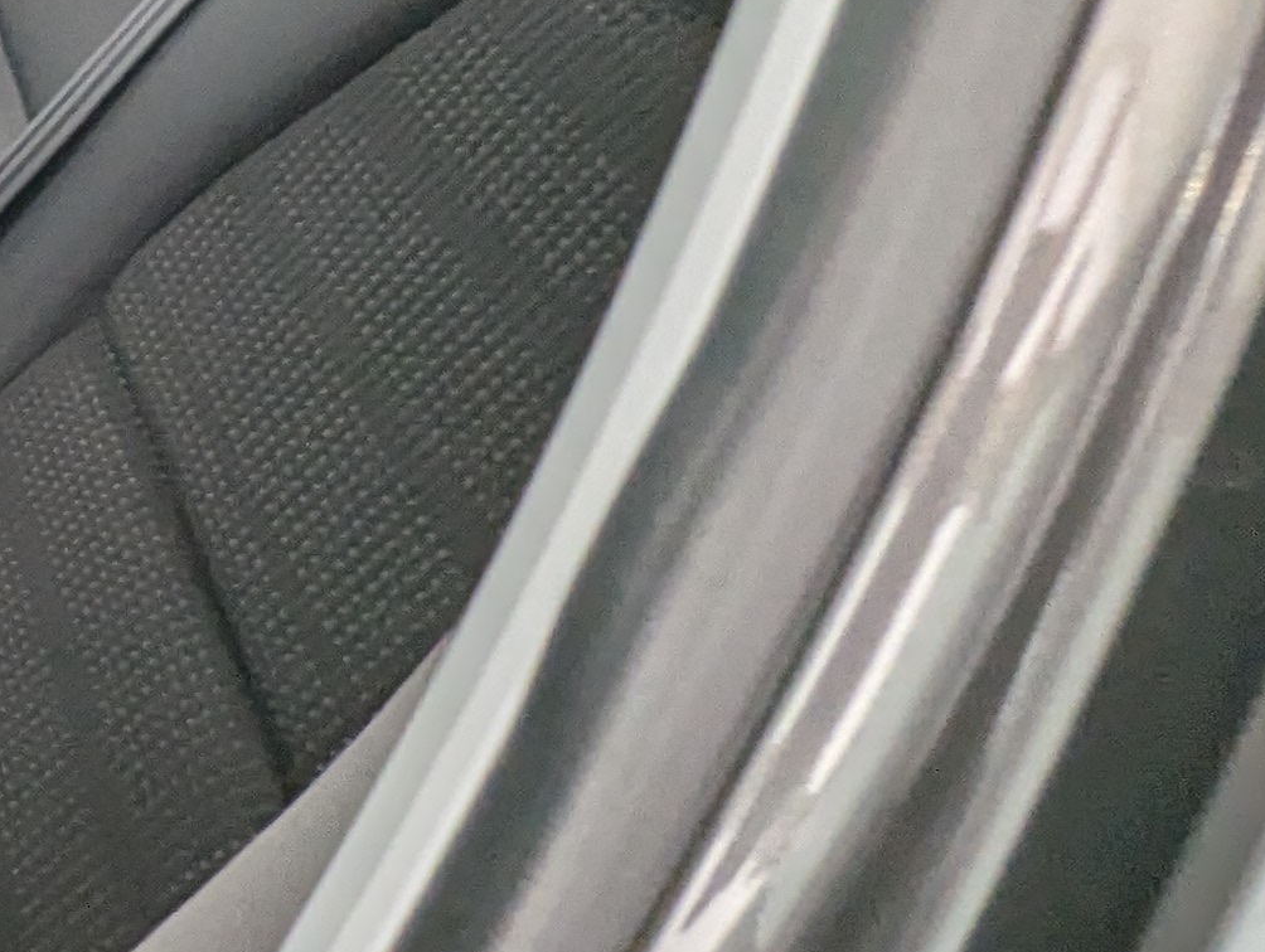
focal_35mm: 65
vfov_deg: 22.4
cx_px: -1060
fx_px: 2379
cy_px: 215
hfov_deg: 20.3
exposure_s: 1/54.3
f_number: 2.2
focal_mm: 2.35
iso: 89
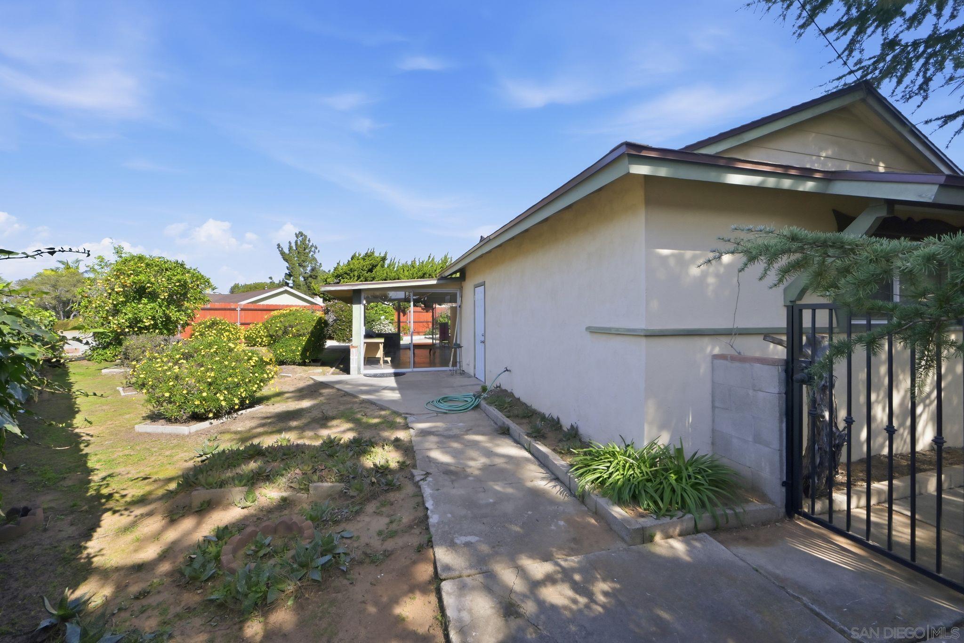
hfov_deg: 104.2
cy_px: 322
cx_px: 482
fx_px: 375
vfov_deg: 81.3
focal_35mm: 14
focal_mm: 14
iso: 800
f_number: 16
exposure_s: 1/400
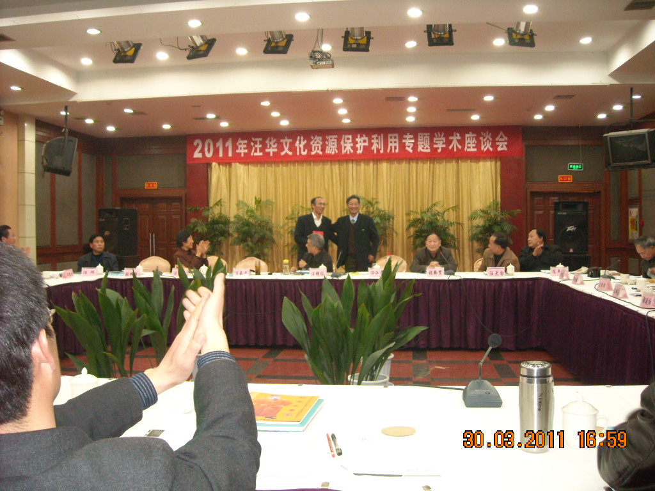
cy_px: 246
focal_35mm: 35
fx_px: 662
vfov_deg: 40.7
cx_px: 328
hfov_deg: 52.6
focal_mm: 5.7
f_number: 2.8
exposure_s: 1/30
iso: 400
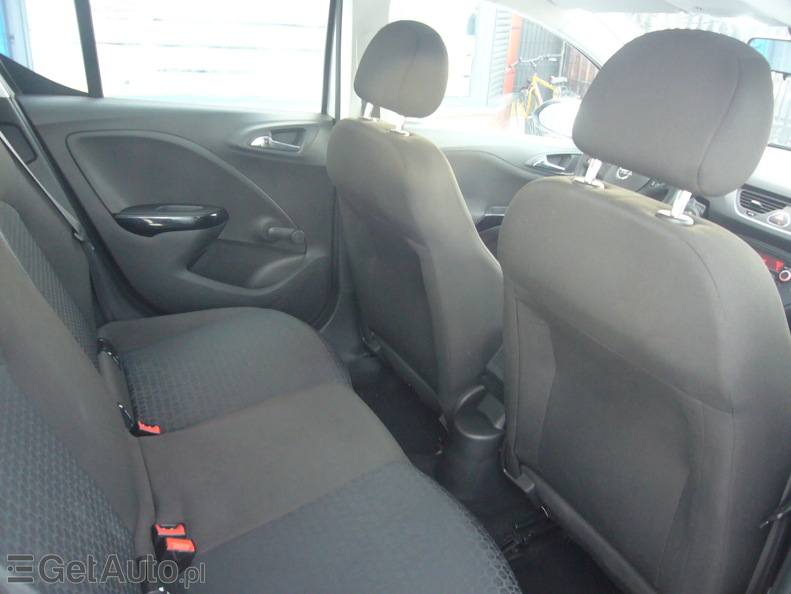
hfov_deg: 63.4
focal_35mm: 28
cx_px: 396
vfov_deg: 49.7
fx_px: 640
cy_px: 297
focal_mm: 4.6
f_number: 2.8
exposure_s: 1/10
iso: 200
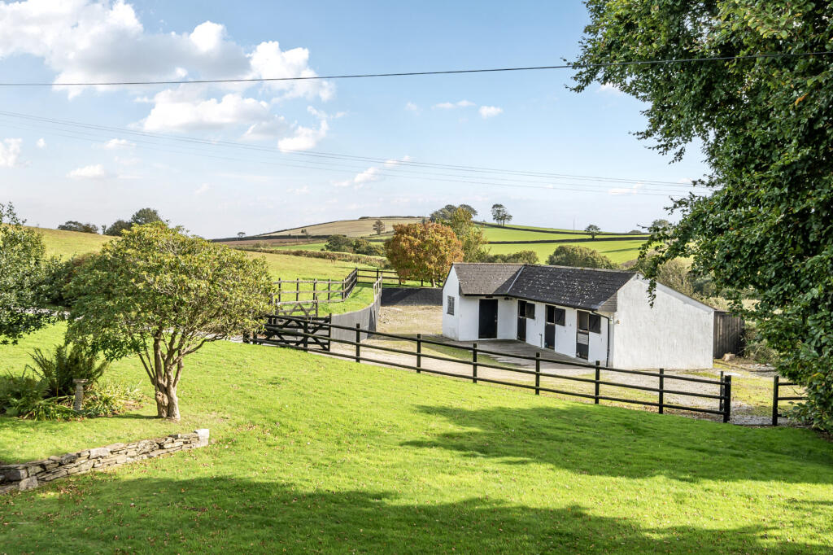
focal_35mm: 36
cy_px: 278
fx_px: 833
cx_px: 416
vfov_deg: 36.8
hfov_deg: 53.1
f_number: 8
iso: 400
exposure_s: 1/250
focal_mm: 24
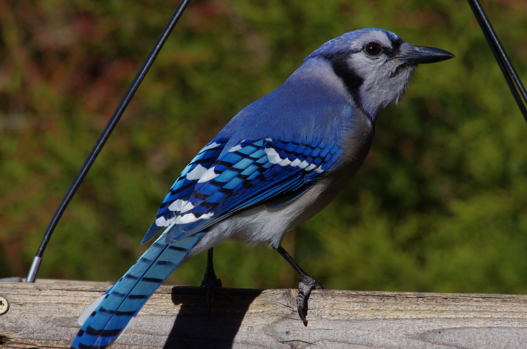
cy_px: 174
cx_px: 264
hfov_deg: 3.3
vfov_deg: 2.2
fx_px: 9204
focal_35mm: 630
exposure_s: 1/125
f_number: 20
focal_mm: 420
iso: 200
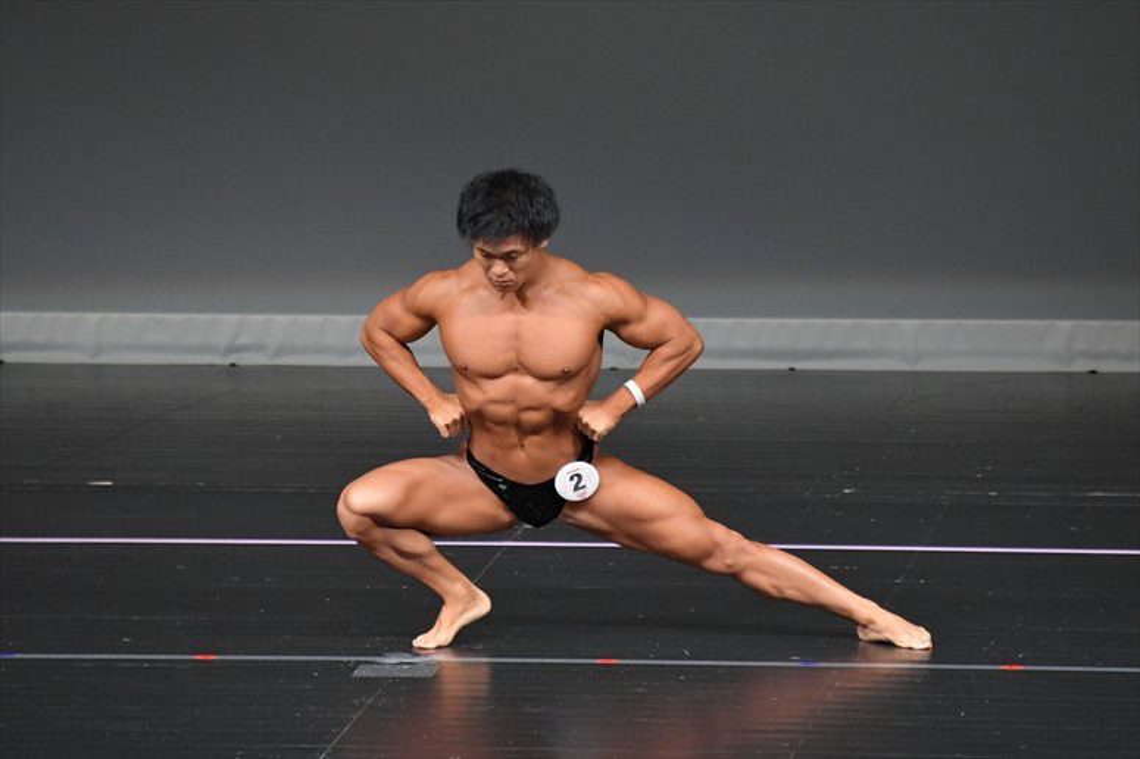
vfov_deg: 3.1
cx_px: 570
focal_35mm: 450
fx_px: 14243
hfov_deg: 4.6
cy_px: 380
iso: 4000
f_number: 5.6
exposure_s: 1/400
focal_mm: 300
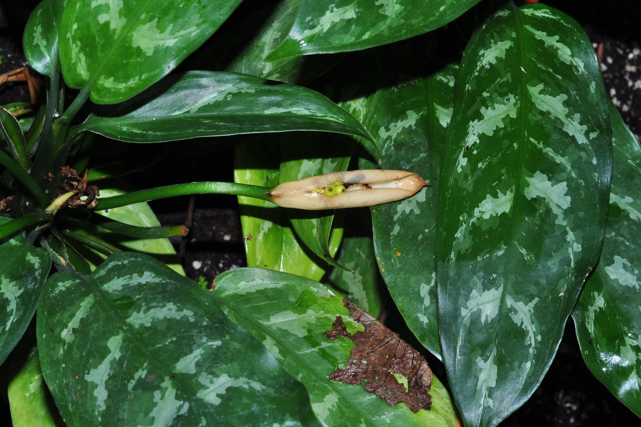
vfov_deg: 15.2
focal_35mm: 90
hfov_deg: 22.6
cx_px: 320
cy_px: 214
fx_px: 1603
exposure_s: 1/60
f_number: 20
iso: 200
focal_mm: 60
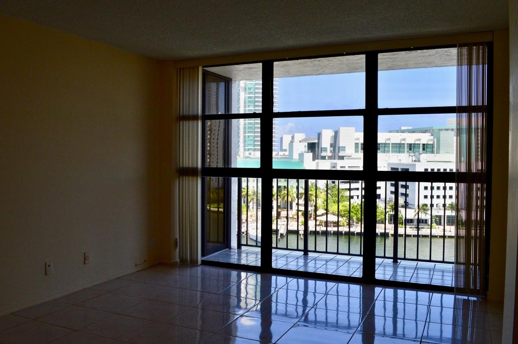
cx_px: 226
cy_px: 164
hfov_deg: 58.6
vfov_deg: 41.0
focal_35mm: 32
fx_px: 460
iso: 400
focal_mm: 18
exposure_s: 1/250
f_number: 10
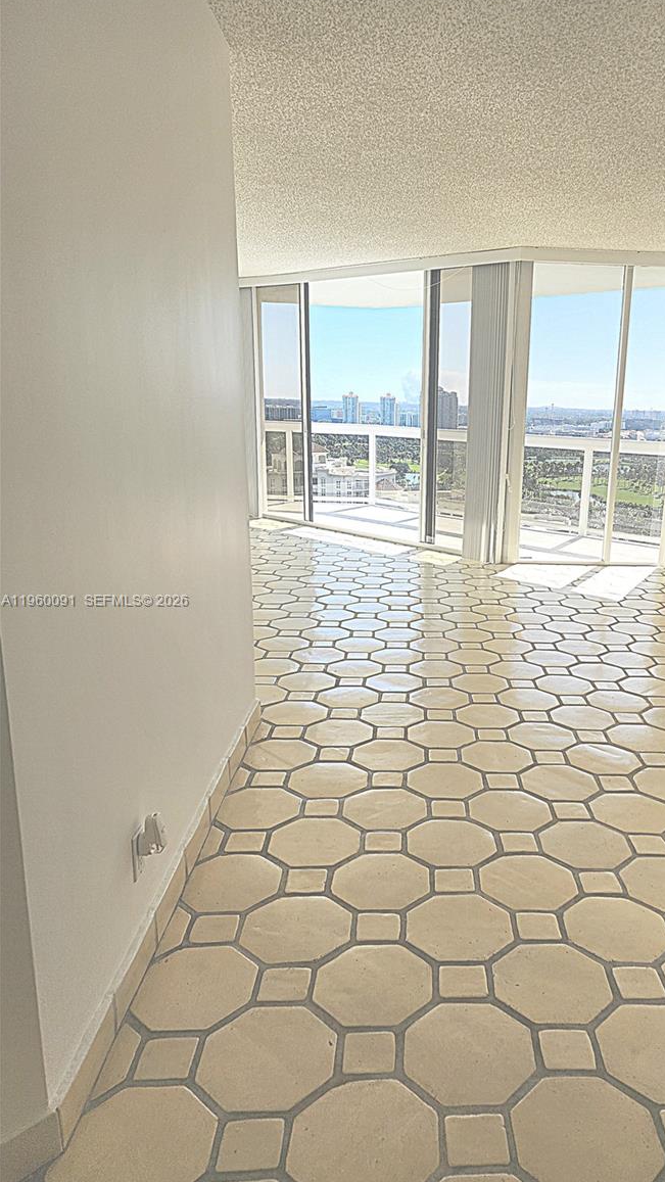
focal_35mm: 26
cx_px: 459
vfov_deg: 71.9
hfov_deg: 43.6
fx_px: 815
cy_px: 602
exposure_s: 1/625
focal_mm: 6.4
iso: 12
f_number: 1.8
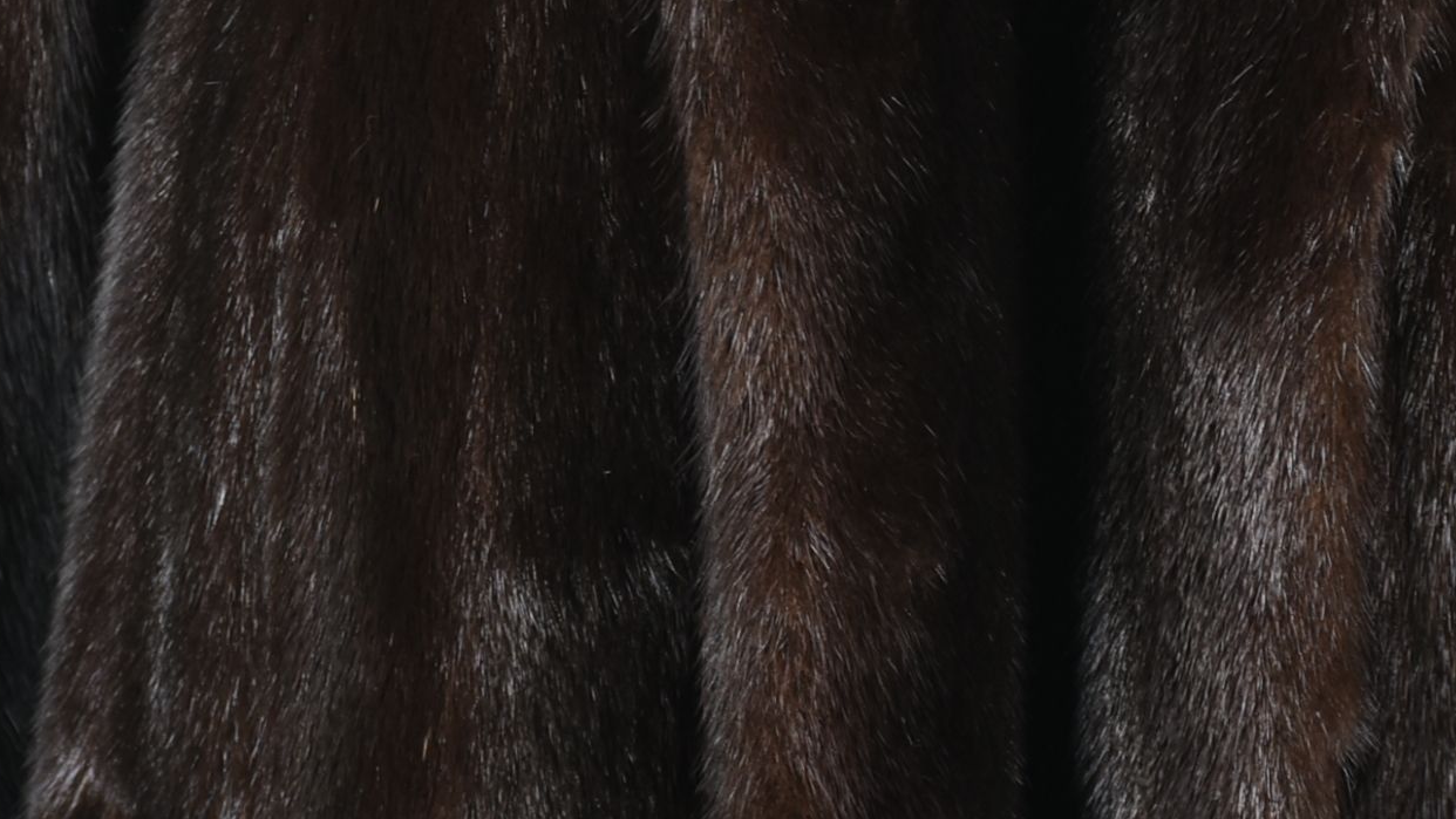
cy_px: 267
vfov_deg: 4.9
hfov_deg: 8.6
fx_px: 9653
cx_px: 911
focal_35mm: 250
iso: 200
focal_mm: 66
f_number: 7.1
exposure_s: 1/125
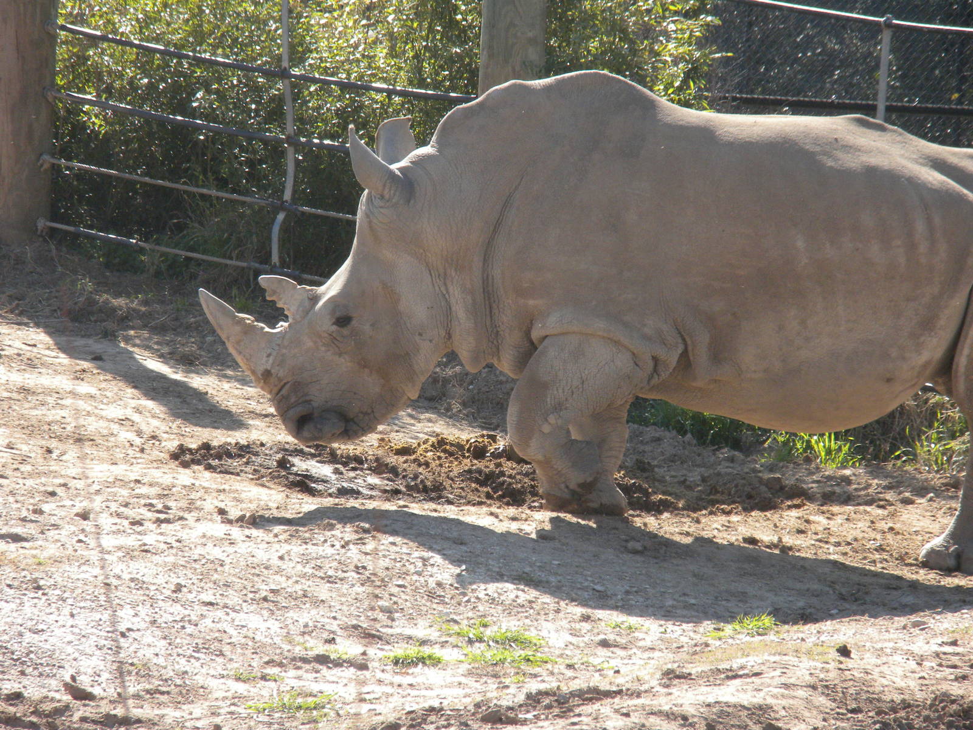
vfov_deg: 5.7
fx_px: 7308
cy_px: 365
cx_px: 486
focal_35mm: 260
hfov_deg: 7.6
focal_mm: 46.2
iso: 189
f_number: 5.3
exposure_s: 1/391
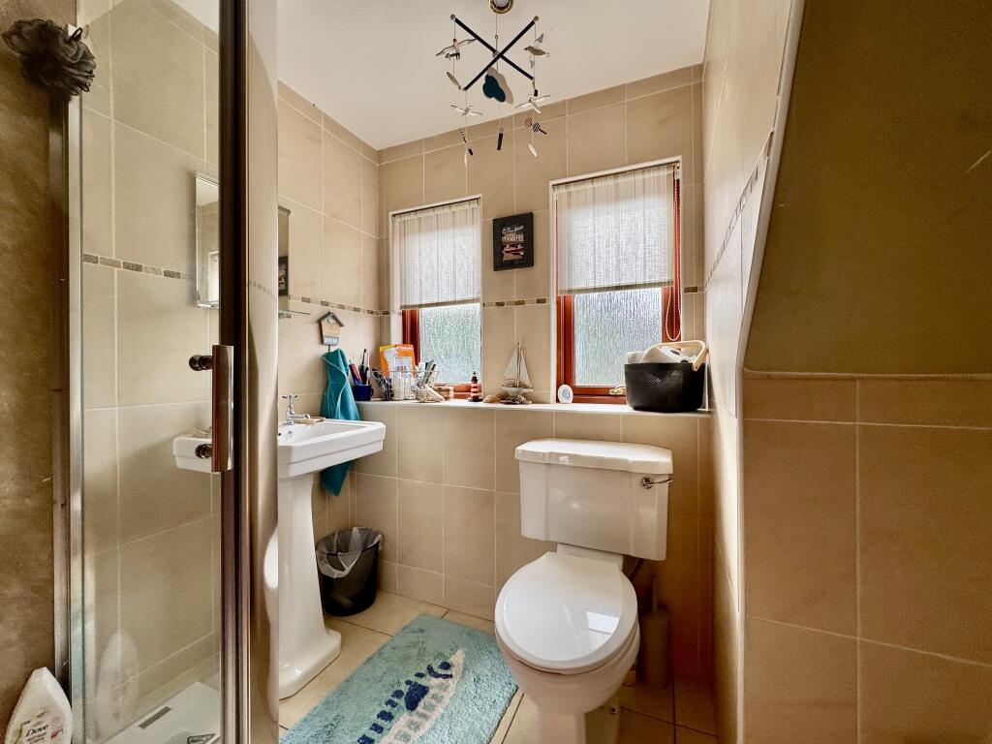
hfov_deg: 102.1
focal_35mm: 14
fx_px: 401
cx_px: 496
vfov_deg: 85.7
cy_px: 372
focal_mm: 2.22
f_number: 2.2
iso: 40
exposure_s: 1/148
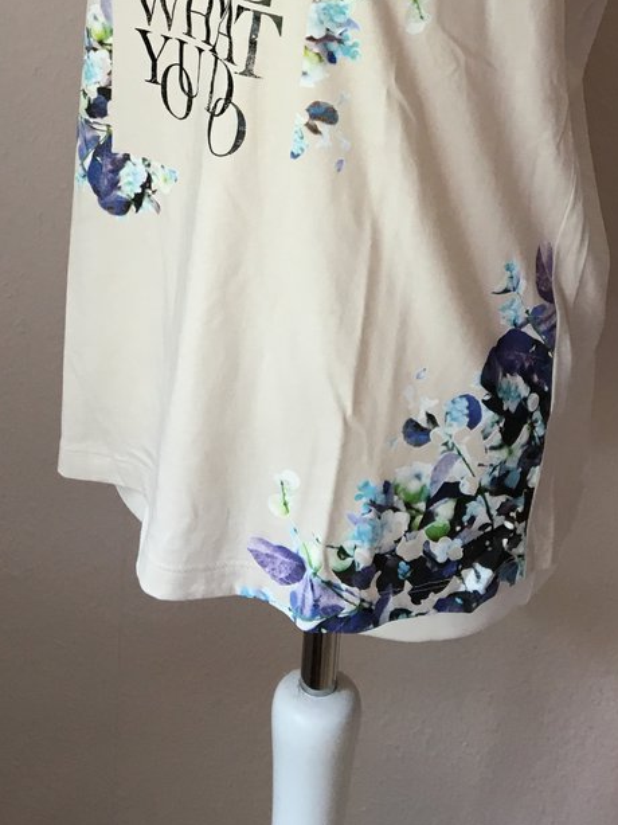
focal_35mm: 63
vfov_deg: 28.8
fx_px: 1501
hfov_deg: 23.3
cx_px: 339
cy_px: 6
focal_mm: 4.15
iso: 32
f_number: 2.2
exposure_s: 1/30
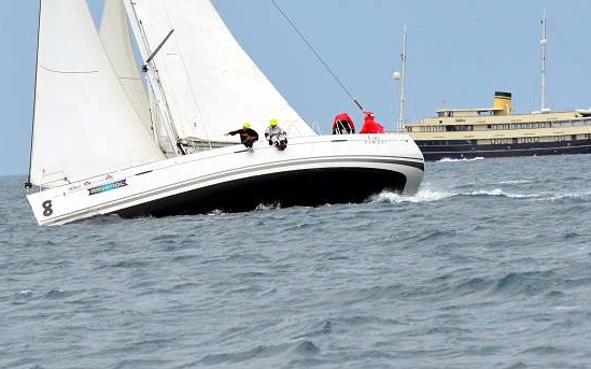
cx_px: 377
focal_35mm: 347
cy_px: 29
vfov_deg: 3.8
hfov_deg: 6.1
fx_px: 5587
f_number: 5.6
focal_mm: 125
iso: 1250
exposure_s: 1/8000
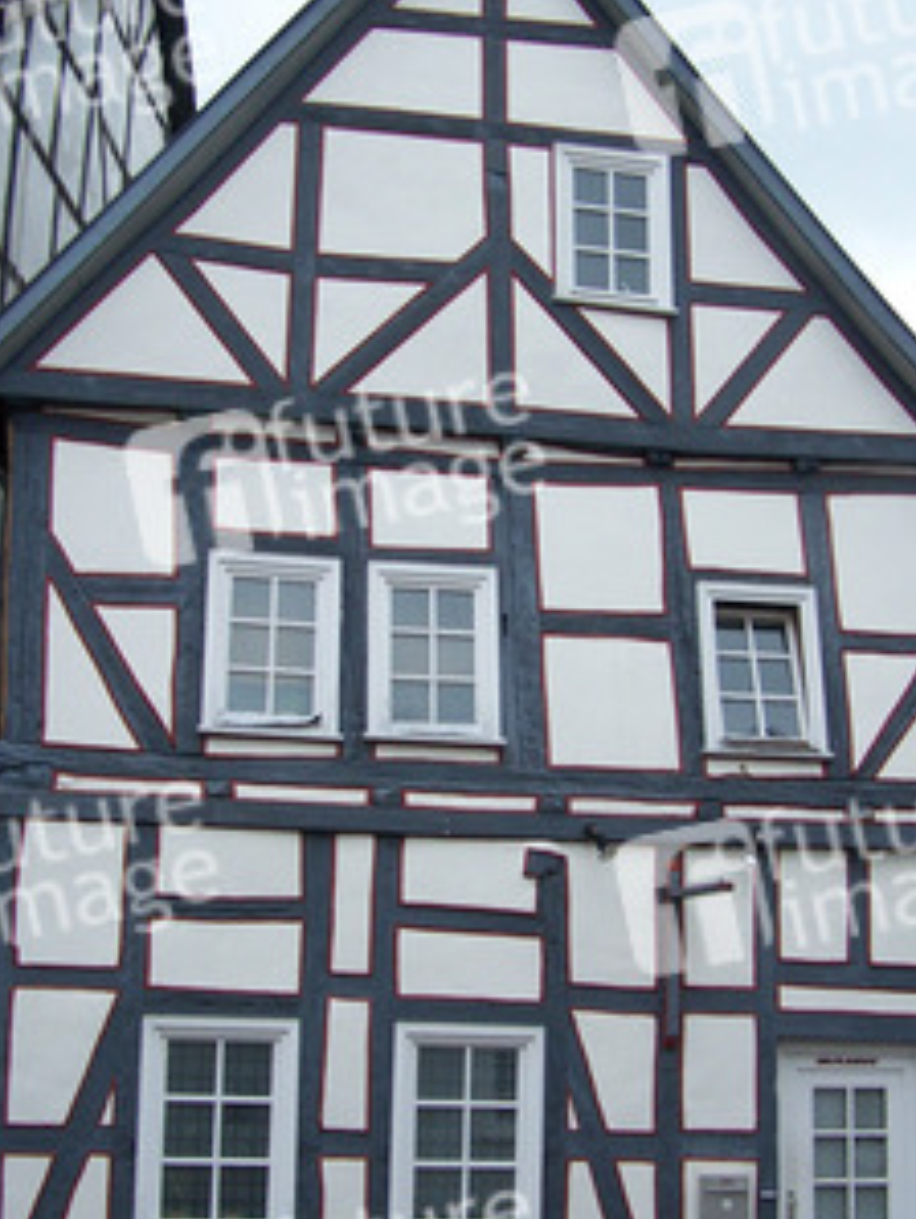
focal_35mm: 51
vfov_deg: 37.4
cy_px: 675
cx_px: 523
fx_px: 1797
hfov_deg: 28.6
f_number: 2.8
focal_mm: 6.3
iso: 200
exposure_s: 1/800
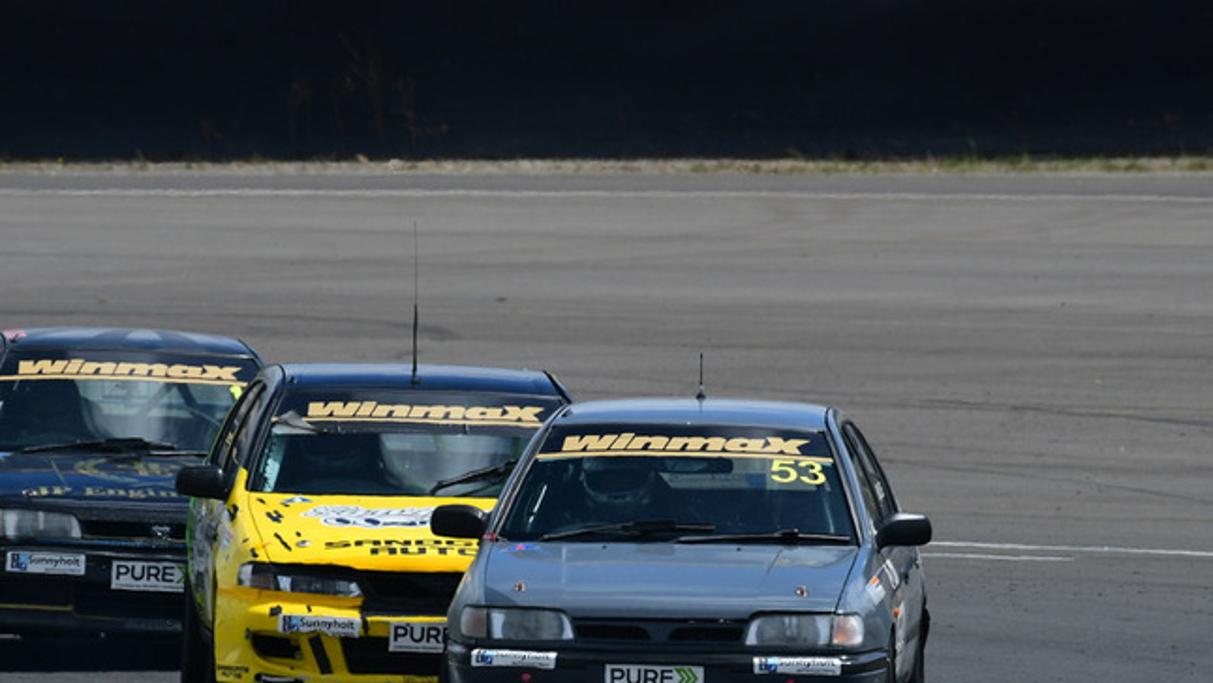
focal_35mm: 934
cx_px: 627
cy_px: 441
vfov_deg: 1.3
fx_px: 30054
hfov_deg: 2.3
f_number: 10
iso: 200
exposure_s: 1/640
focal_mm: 480
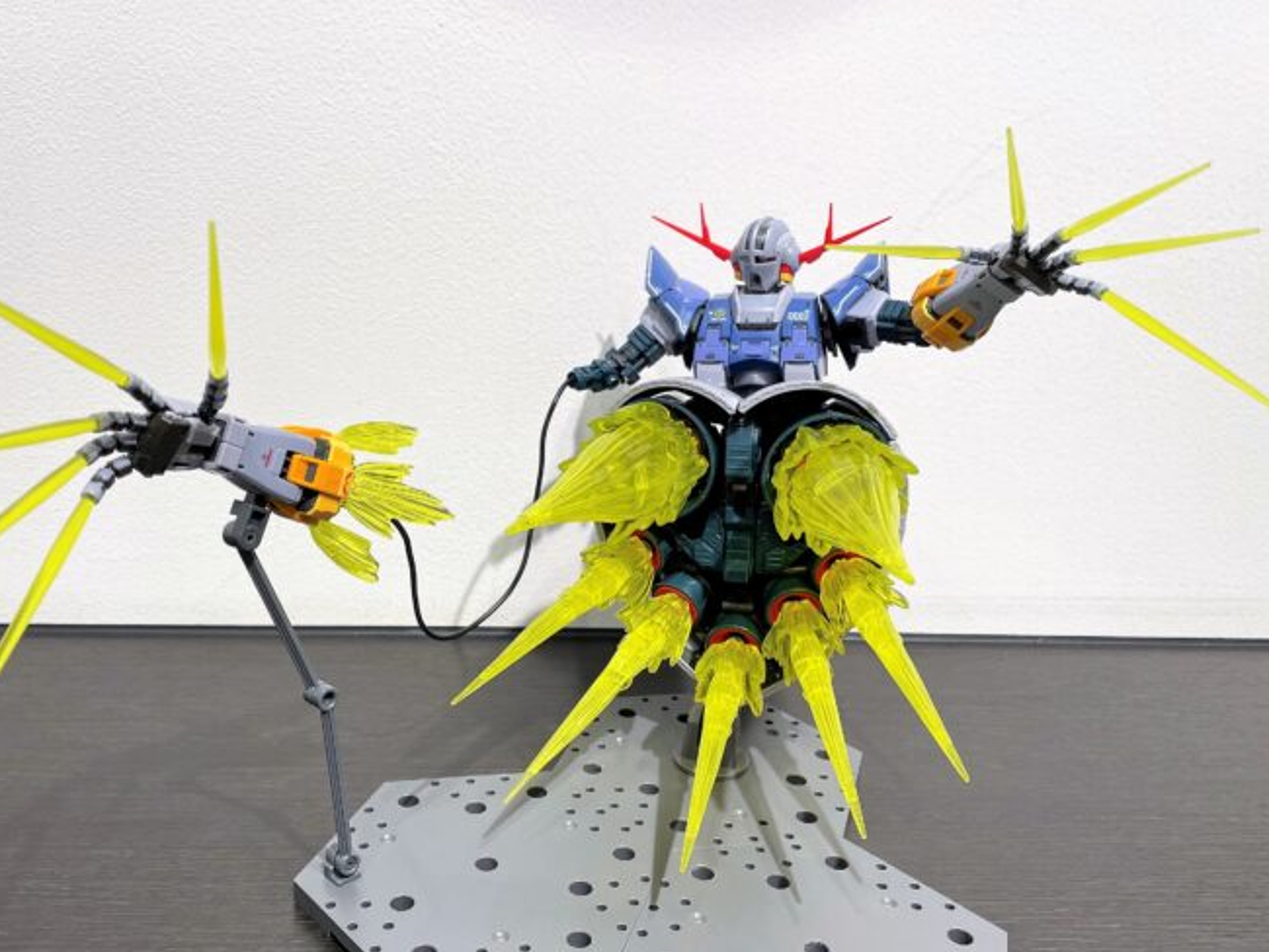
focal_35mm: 32
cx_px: 554
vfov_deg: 44.1
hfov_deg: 56.6
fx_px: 1174
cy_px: 523
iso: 40
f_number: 1.6
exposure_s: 1/120
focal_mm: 4.2
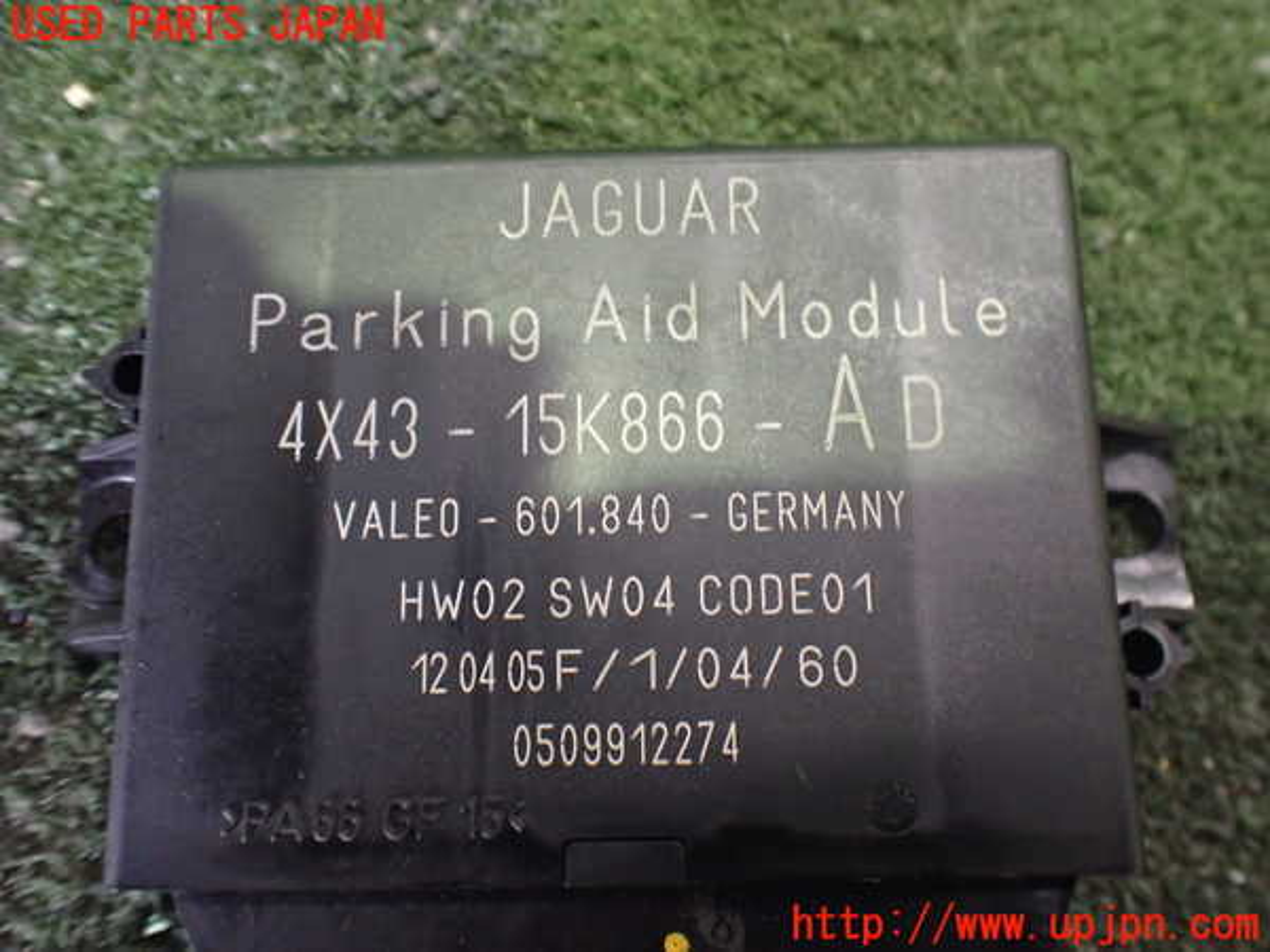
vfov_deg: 46.8
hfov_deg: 60.0
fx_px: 1101
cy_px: 476
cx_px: 635
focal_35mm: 30
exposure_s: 1/30
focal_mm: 5.4
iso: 800
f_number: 2.3
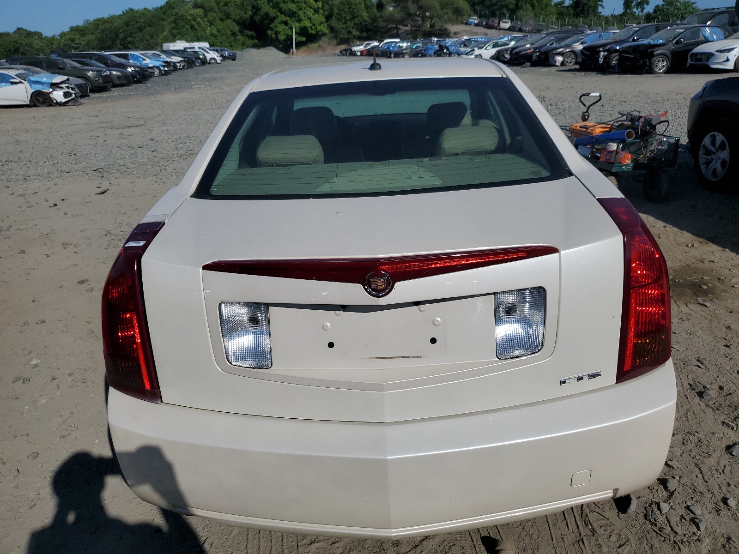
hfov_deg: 67.3
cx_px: 370
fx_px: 555
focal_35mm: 26
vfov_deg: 53.1
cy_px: 277
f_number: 1.5
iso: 50
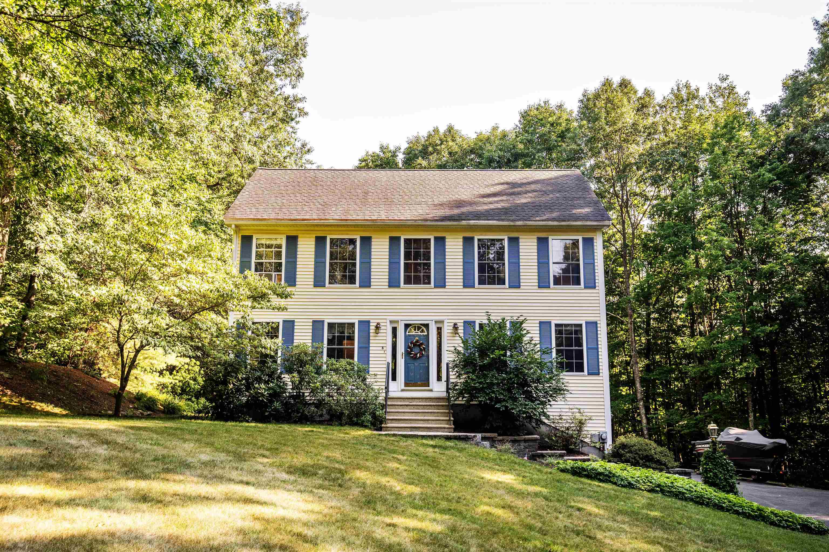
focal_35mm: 30
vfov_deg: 43.6
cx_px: 414
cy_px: 276
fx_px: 691
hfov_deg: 61.9
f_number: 4
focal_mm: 30
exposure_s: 1/160
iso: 400
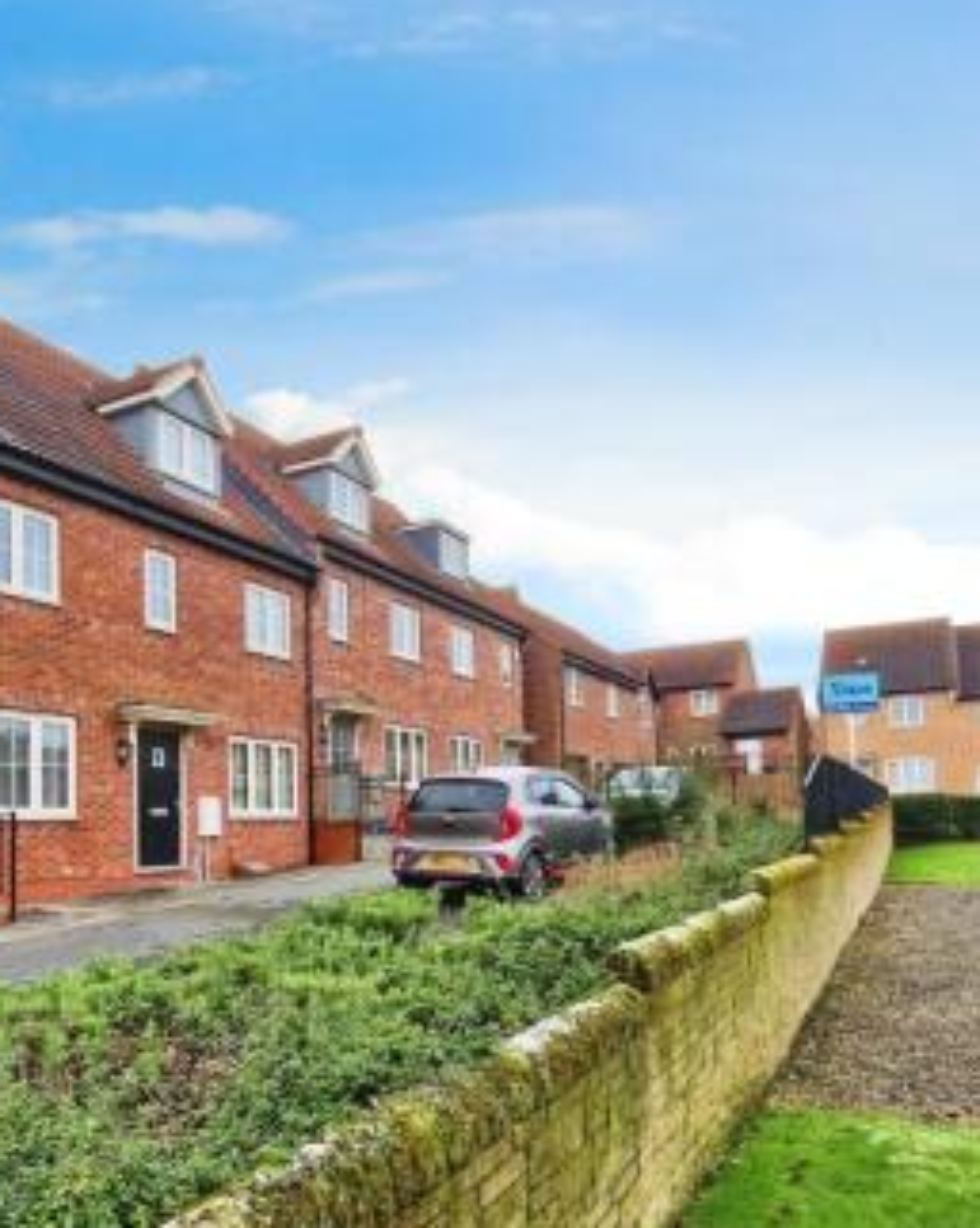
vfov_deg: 70.6
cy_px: 814
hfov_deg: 60.8
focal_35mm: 23
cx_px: 513
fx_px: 835
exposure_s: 1/522
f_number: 2.2
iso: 50
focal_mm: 2.2
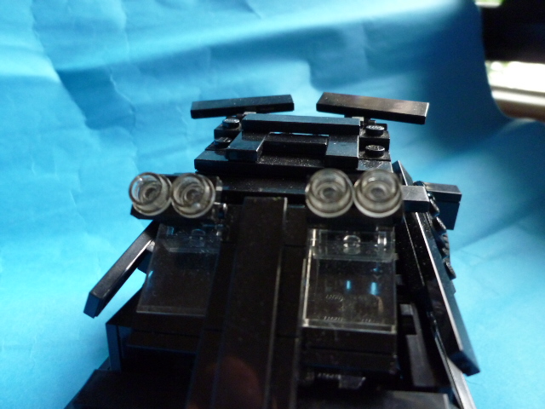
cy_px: 204
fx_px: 394
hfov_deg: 69.4
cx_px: 272
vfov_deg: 54.9
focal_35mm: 25
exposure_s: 1/8
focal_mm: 4.5
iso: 400
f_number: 2.8
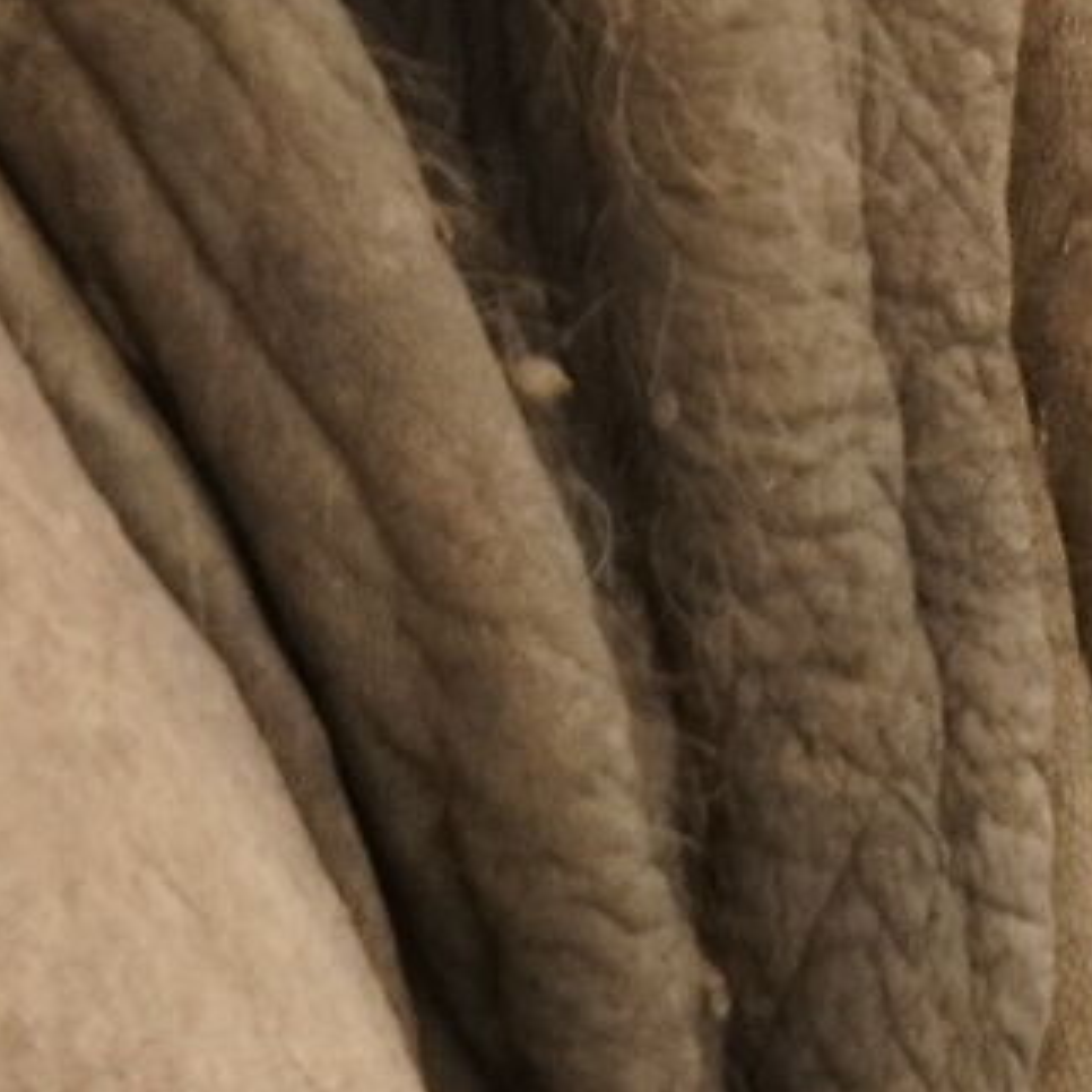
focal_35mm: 5697
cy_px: 2187
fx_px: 203328
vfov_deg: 0.3
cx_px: 2262
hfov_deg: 0.3
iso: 1000
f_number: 8
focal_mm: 600
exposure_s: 1/500
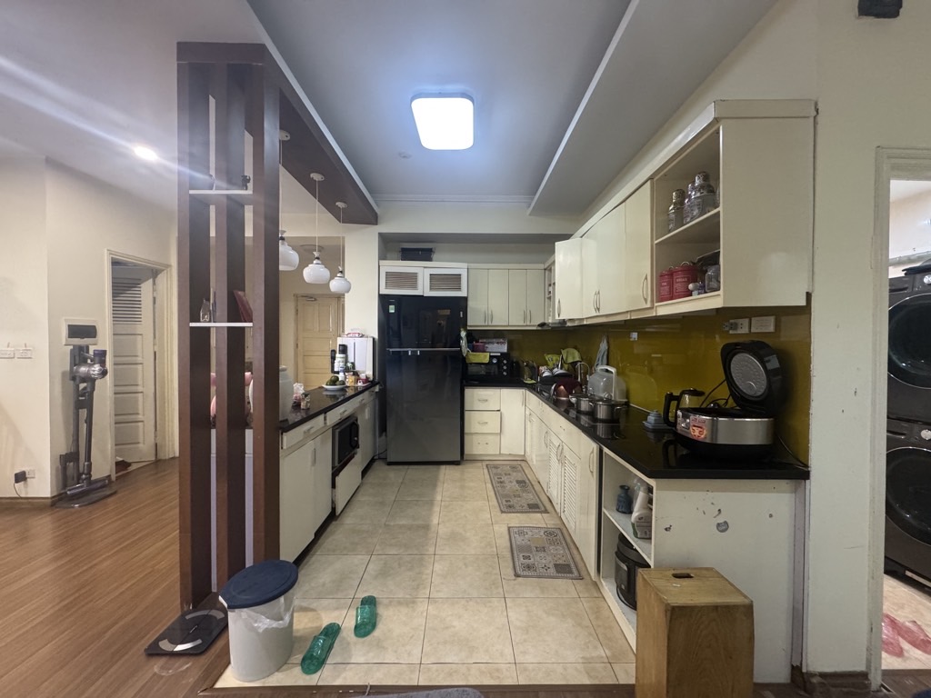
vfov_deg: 85.7
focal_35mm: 14
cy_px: 349
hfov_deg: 102.1
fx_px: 377
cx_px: 466
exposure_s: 1/50
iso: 400
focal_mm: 2.22
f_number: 2.2
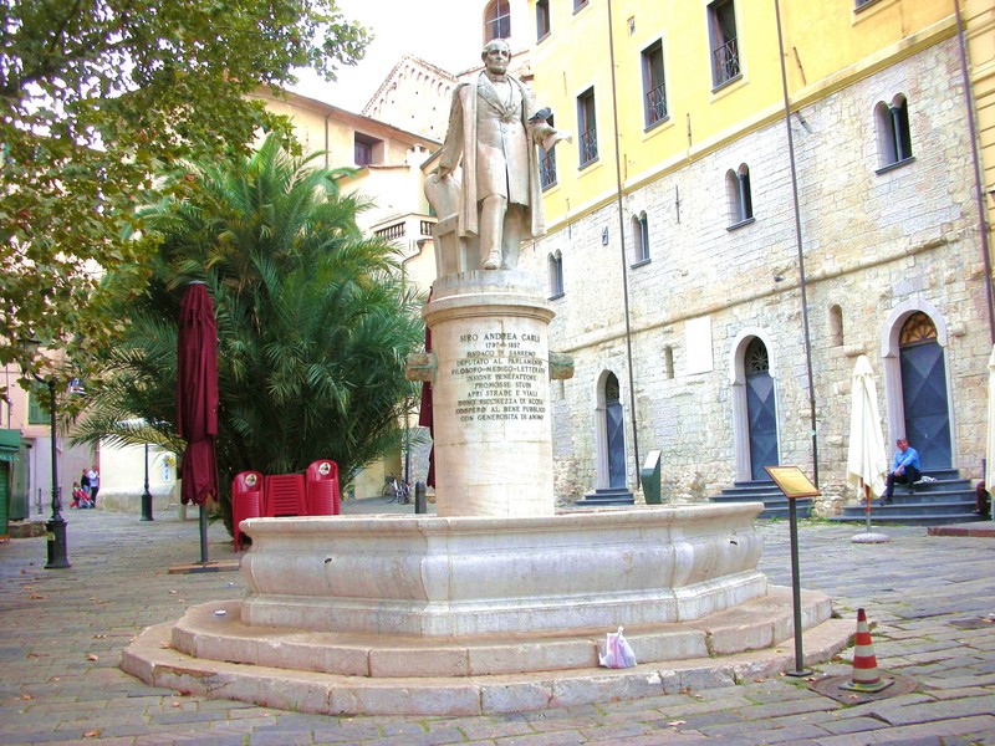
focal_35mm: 35
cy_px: 373
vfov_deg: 40.7
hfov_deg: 52.6
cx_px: 498
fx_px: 1006
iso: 50
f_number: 3
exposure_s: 1/66.8
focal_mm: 5.8
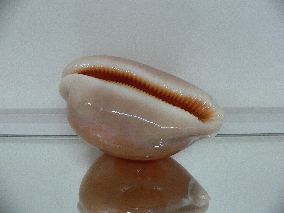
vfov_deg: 40.7
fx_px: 287
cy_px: 106
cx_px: 142
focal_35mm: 35
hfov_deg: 52.6
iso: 200
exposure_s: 1/50
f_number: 2.8
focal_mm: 4.6
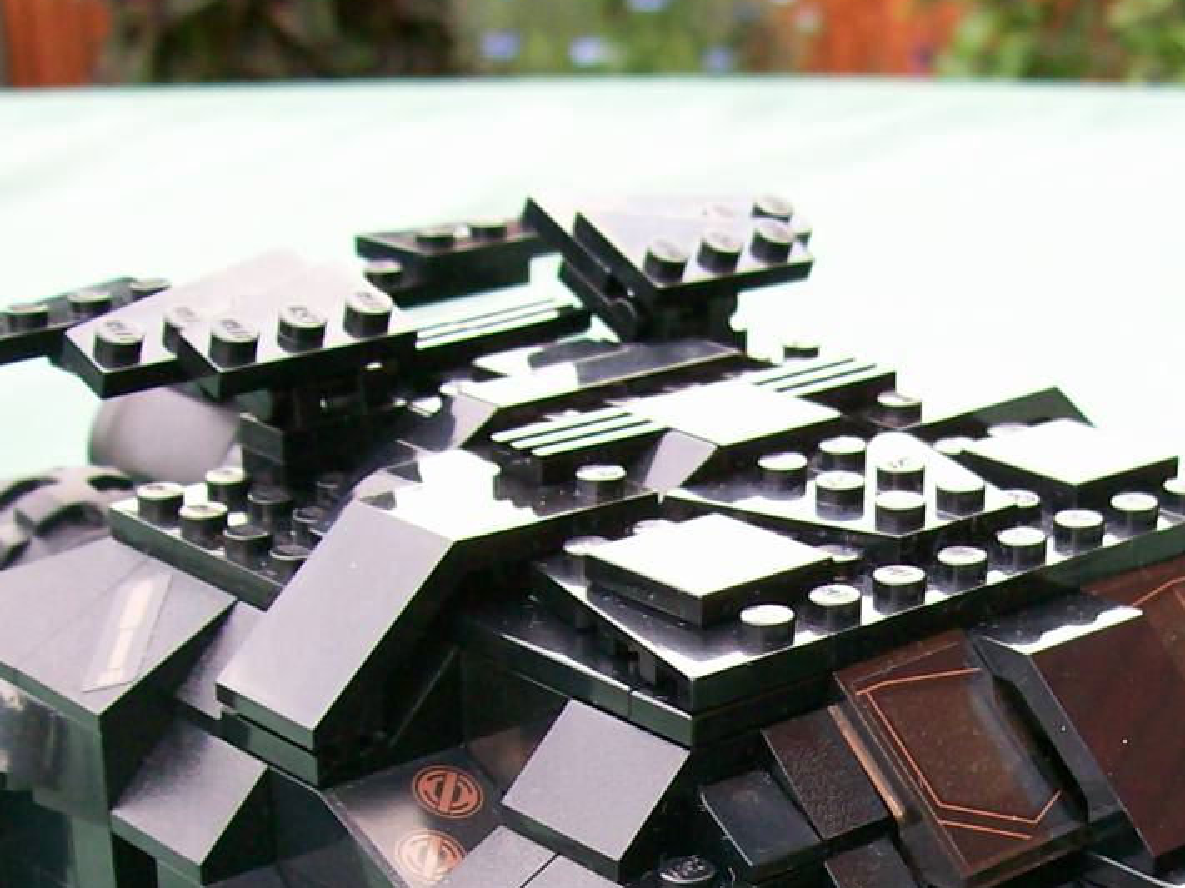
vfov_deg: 17.6
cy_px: 975
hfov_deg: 23.9
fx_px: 2772
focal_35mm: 81
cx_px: 840
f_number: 2.7
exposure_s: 1/46.8
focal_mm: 6
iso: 80
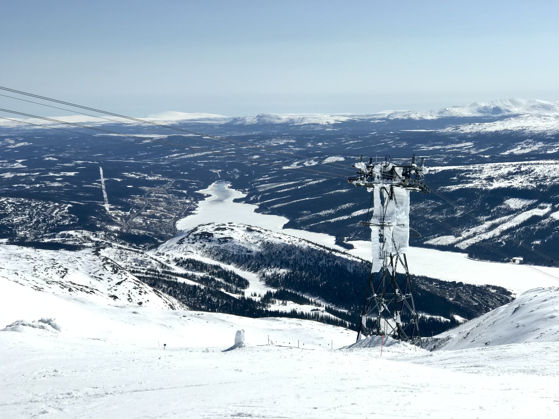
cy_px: 210
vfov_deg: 25.7
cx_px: 280
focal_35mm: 57
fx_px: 920
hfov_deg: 33.8
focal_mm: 6.6
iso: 20
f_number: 2.8
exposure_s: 1/1808
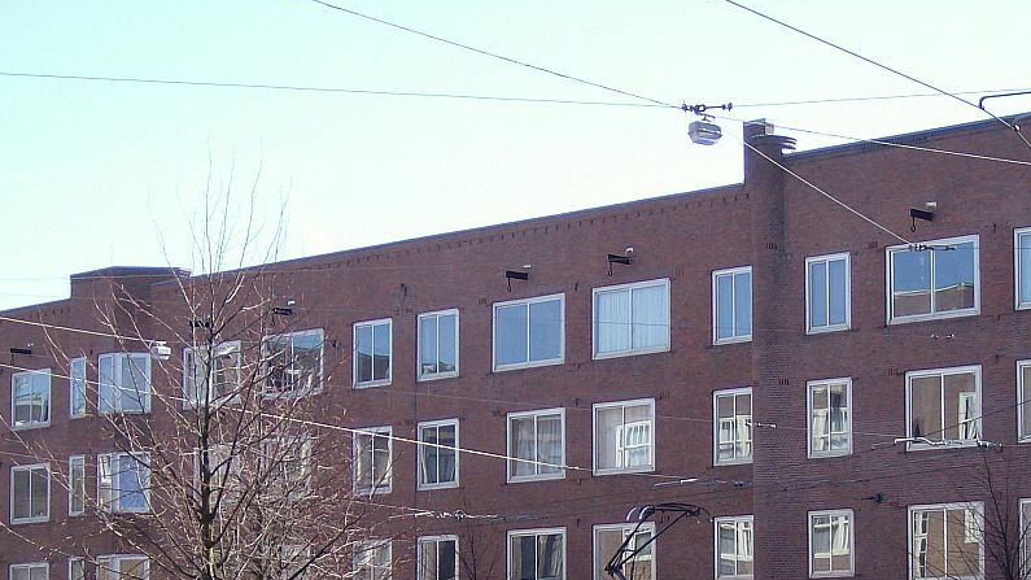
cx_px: 550
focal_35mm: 98
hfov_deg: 21.8
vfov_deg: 12.3
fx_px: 2679
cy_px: 489
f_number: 3.7
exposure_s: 1/428
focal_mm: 11.6
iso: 100
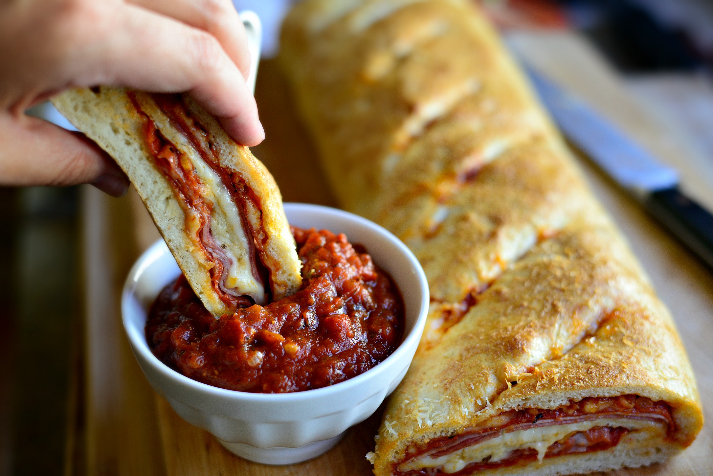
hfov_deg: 39.6
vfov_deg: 27.0
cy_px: 238
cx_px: 356
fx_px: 991
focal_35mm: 50
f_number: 2.8
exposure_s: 1/125
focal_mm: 50
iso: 800
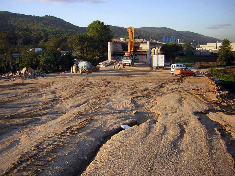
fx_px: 244
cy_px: 88
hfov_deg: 51.4
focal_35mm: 36
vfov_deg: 39.7
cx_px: 118
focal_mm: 4.7
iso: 50
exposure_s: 1/430
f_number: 2.6
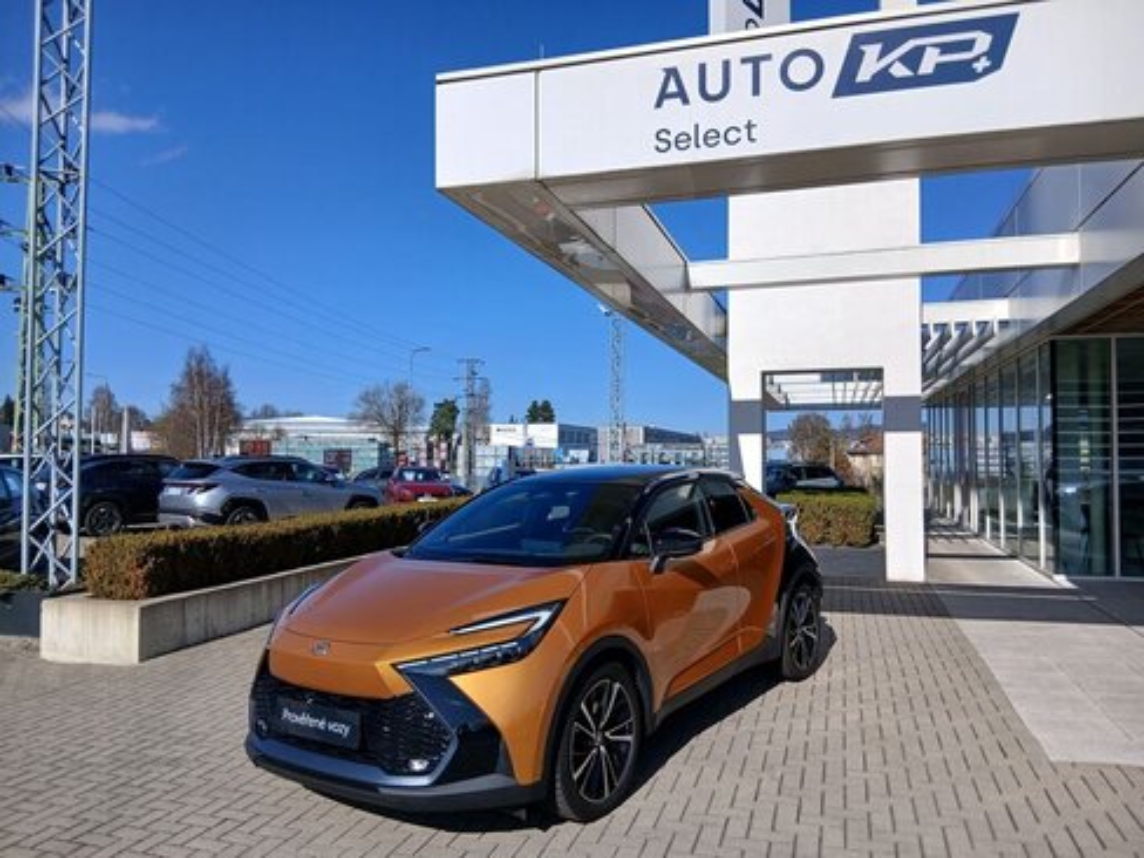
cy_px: 429
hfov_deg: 67.3
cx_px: 572
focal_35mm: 26
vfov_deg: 53.1
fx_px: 859
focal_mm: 3.98
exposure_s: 1/1052
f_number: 1.8
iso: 20
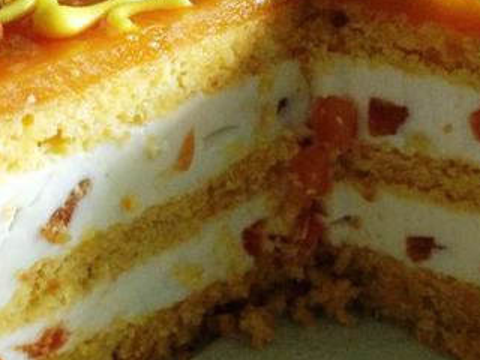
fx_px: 915
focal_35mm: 66
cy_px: 183
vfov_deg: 22.3
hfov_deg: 29.3
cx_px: 298
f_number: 2.4
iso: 400
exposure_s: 1/20
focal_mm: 4.12
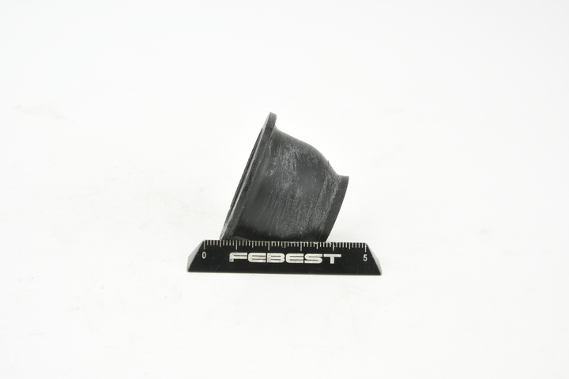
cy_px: 190
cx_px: 284
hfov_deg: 33.4
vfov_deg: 22.6
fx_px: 948
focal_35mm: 60
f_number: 36
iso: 100
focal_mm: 60
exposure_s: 1/2
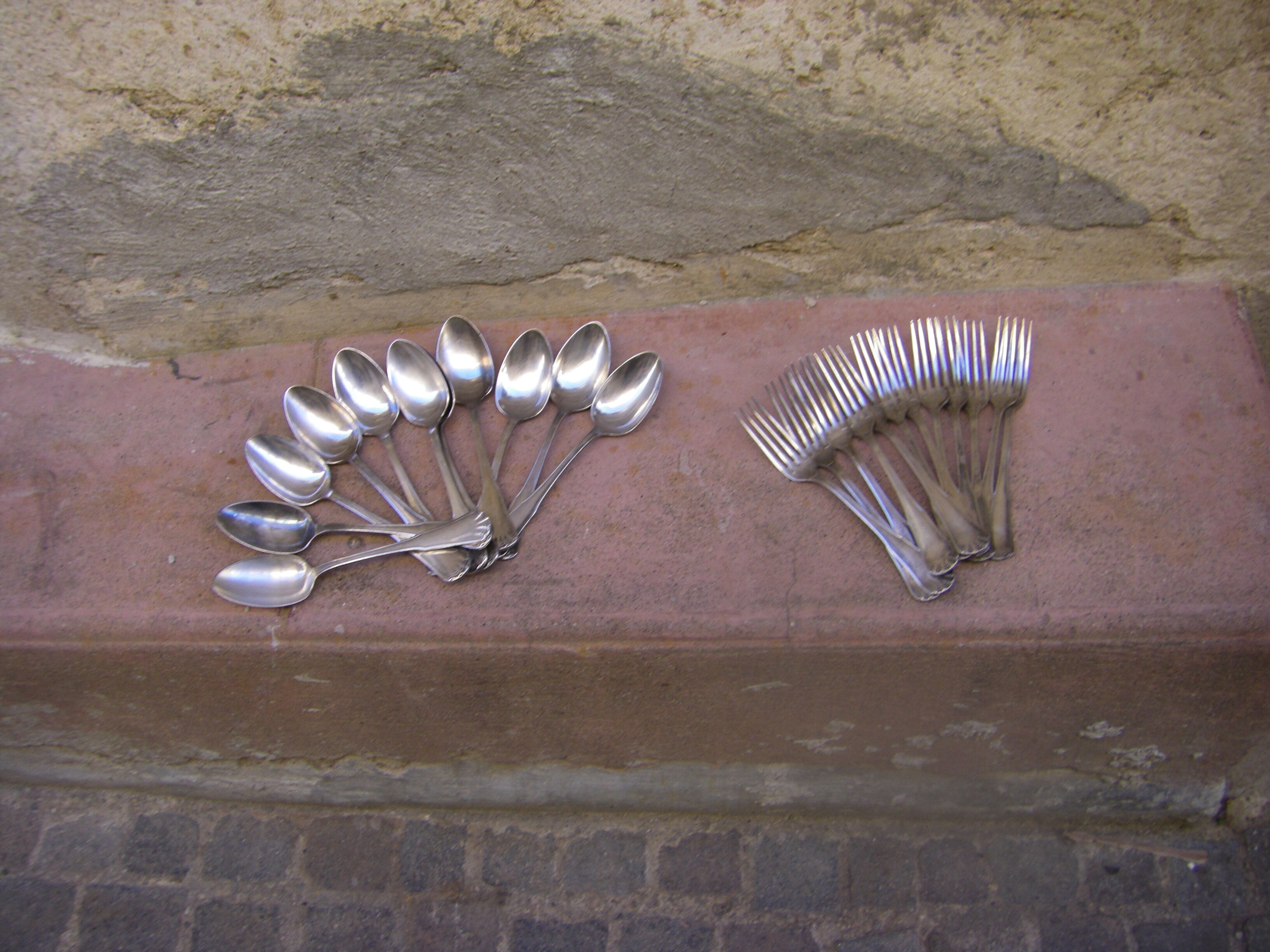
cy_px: 476
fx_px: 1394
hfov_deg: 49.0
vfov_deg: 37.7
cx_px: 635
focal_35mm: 38
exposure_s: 1/50
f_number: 3.5
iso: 80
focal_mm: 6.3
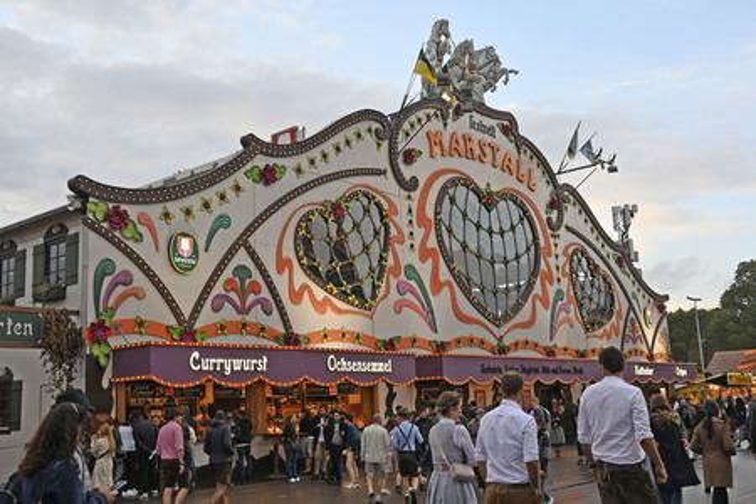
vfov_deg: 36.9
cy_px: 252
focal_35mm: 36
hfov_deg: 53.1
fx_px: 756
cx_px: 378
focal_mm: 24
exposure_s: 1/250
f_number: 4
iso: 250
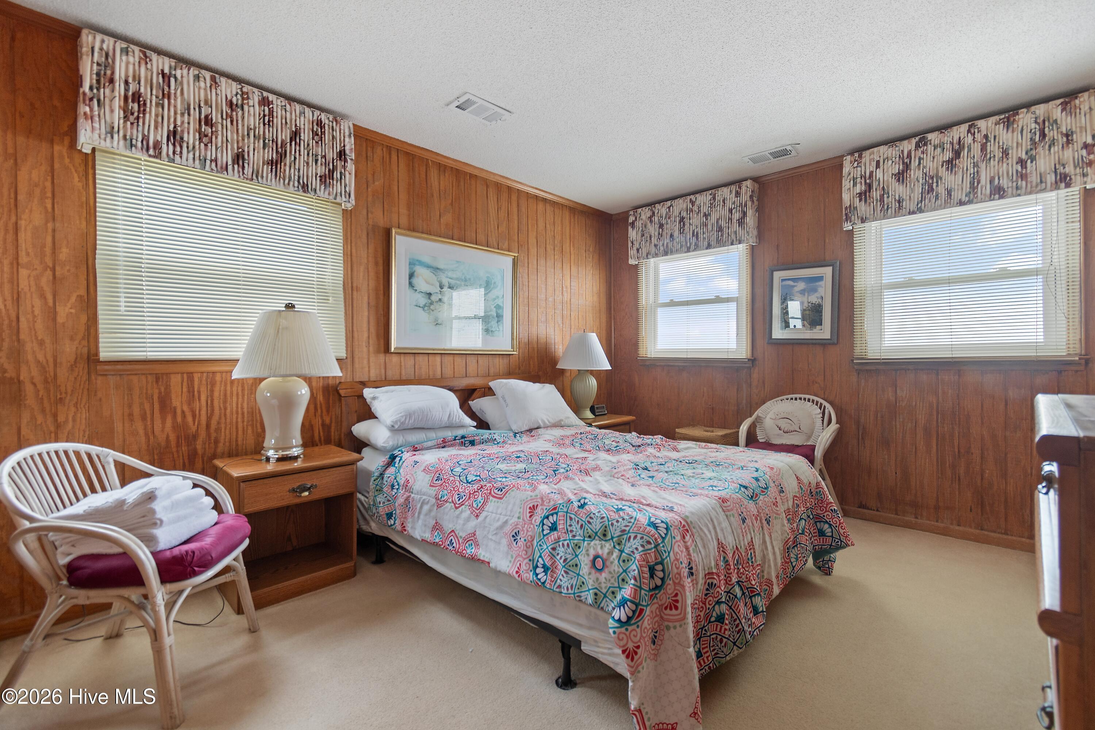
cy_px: 365
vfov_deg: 77.3
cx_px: 548
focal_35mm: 15
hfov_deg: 100.4
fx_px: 456
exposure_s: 1/3
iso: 100
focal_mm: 10
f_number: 4.5
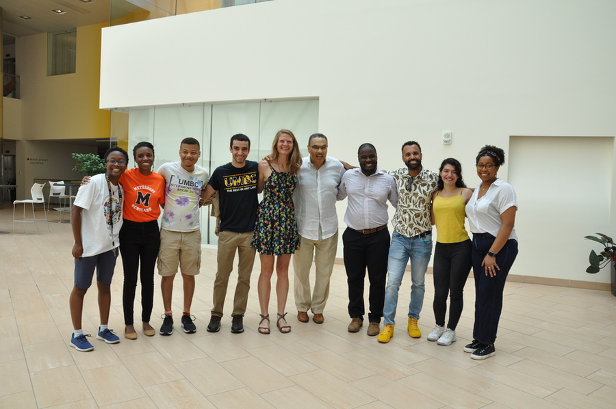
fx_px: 461
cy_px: 204
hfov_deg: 67.4
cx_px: 308
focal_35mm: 27
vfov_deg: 47.8
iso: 400
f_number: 8
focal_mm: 18
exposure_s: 1/250
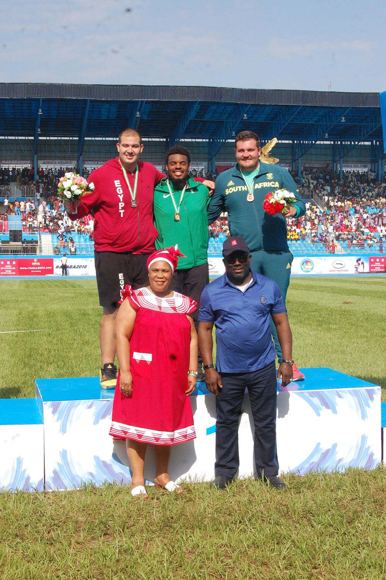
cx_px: 193
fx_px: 967
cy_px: 290
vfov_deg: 33.4
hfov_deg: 22.6
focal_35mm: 60
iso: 800
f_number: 13
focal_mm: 40
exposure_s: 1/640
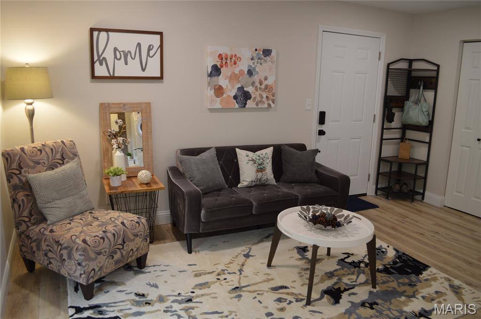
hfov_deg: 67.4
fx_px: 360
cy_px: 160
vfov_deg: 47.8
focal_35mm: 27
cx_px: 240
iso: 400
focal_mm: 18
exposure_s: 1/50
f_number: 3.5
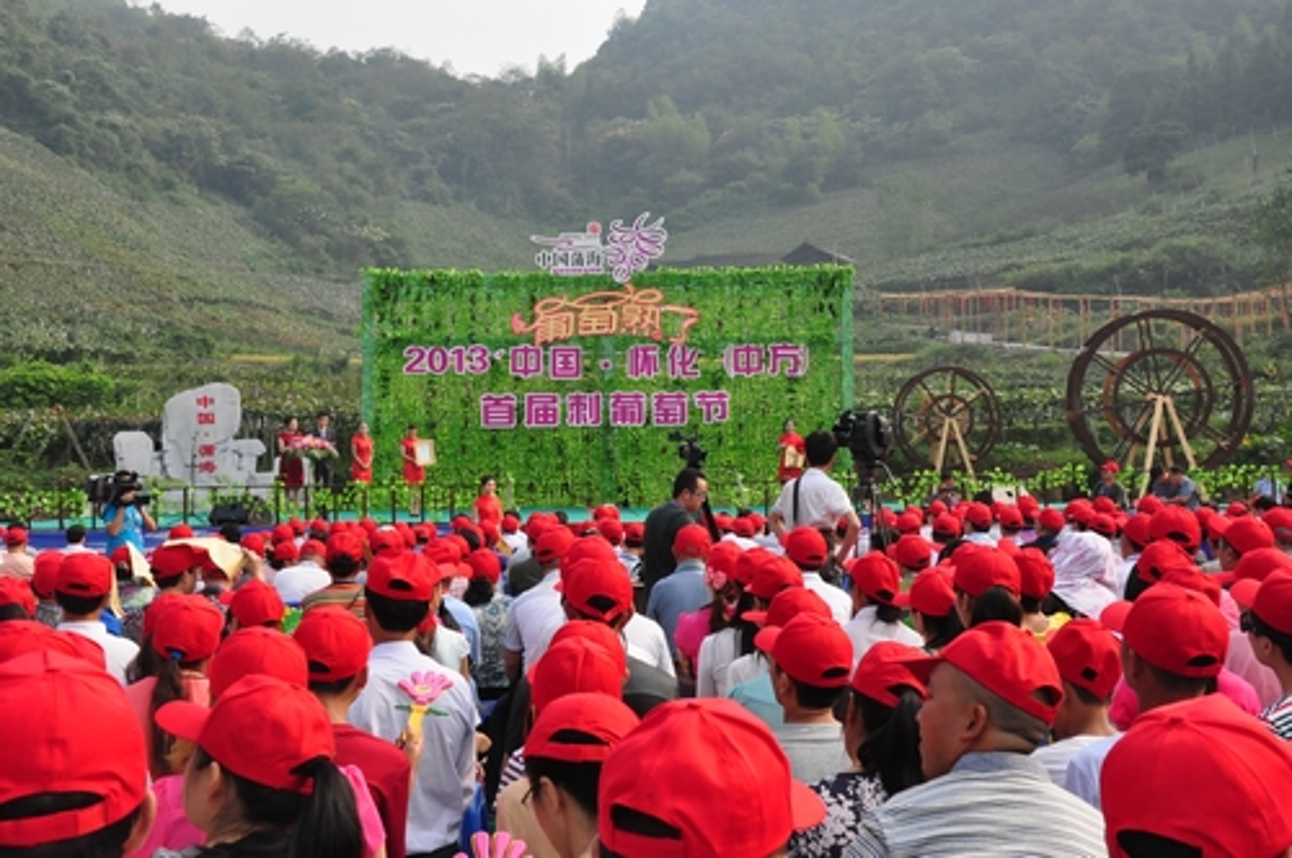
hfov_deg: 41.2
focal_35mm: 48
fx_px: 1720
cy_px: 429
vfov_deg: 28.0
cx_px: 646
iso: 1250
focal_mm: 32
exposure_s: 1/640
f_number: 13
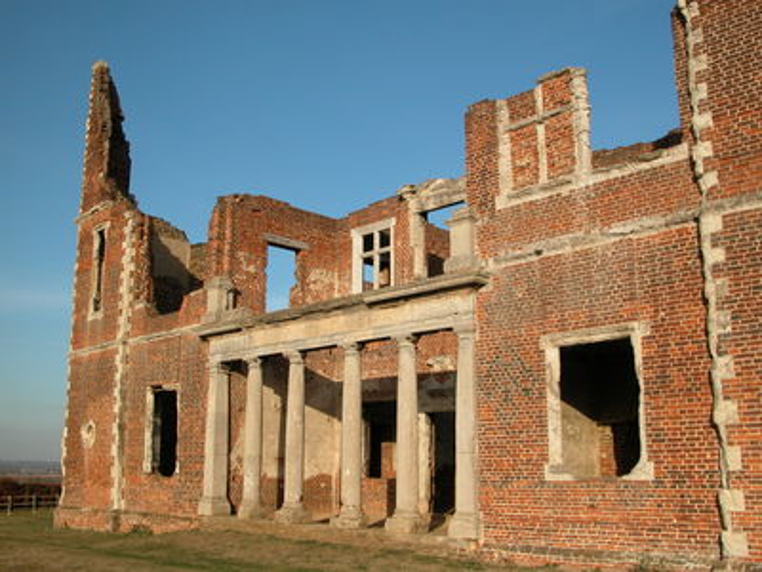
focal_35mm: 35
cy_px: 286
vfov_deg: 40.7
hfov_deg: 52.6
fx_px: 770
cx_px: 381
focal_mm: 8.9
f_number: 6.3
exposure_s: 1/342
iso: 100
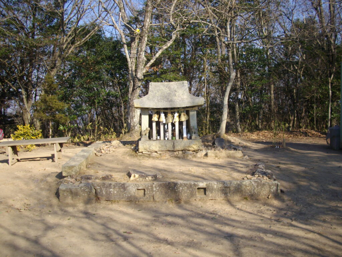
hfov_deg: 50.1
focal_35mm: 37
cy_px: 128
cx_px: 171
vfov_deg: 38.7
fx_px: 366
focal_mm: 6.2
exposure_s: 1/250
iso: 100
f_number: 5.6
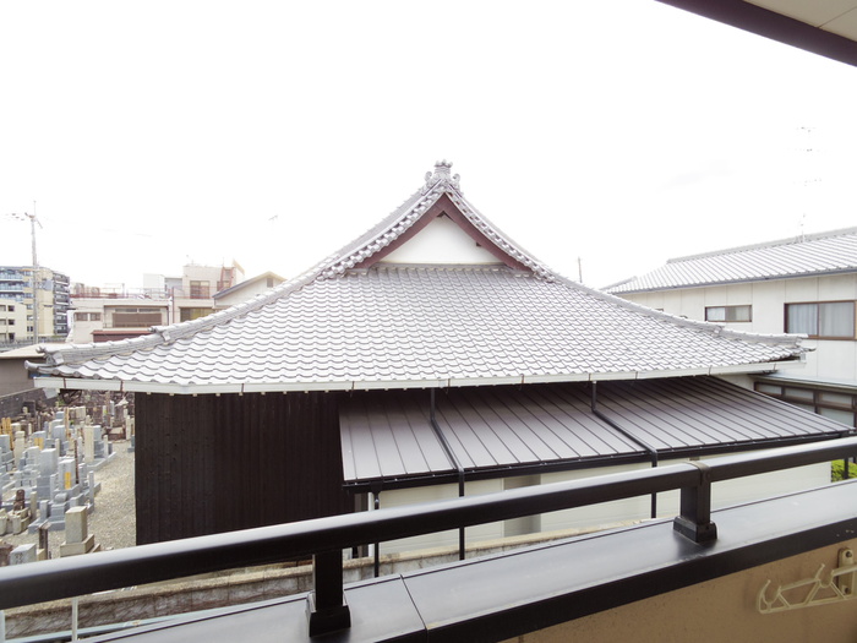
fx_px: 421
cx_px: 428
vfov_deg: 74.7
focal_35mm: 17
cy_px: 322
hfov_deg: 91.0
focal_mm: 3.8
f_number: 4
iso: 200
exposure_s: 1/60
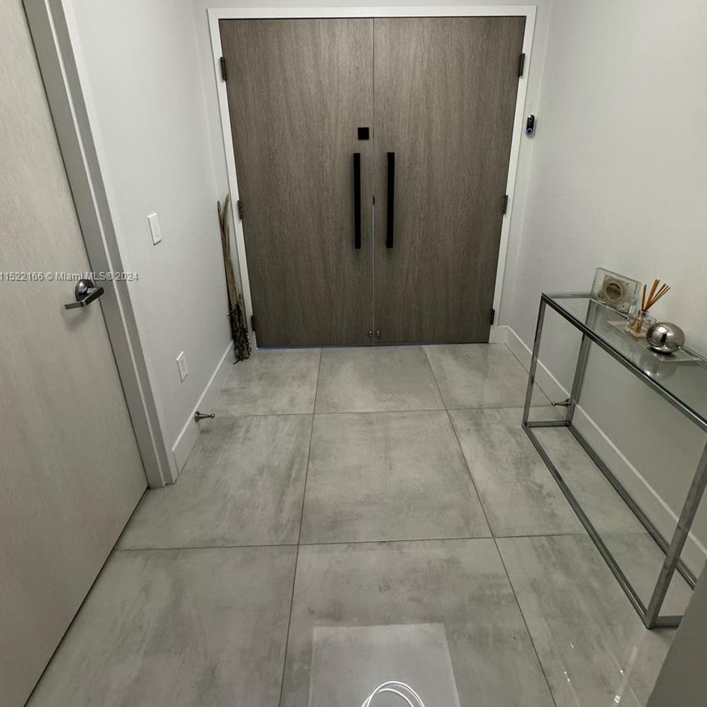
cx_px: 354
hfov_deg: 84.0
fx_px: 393
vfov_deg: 82.8
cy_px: 277
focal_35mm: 17
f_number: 2.2
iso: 320
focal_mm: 2.22
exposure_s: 1/120
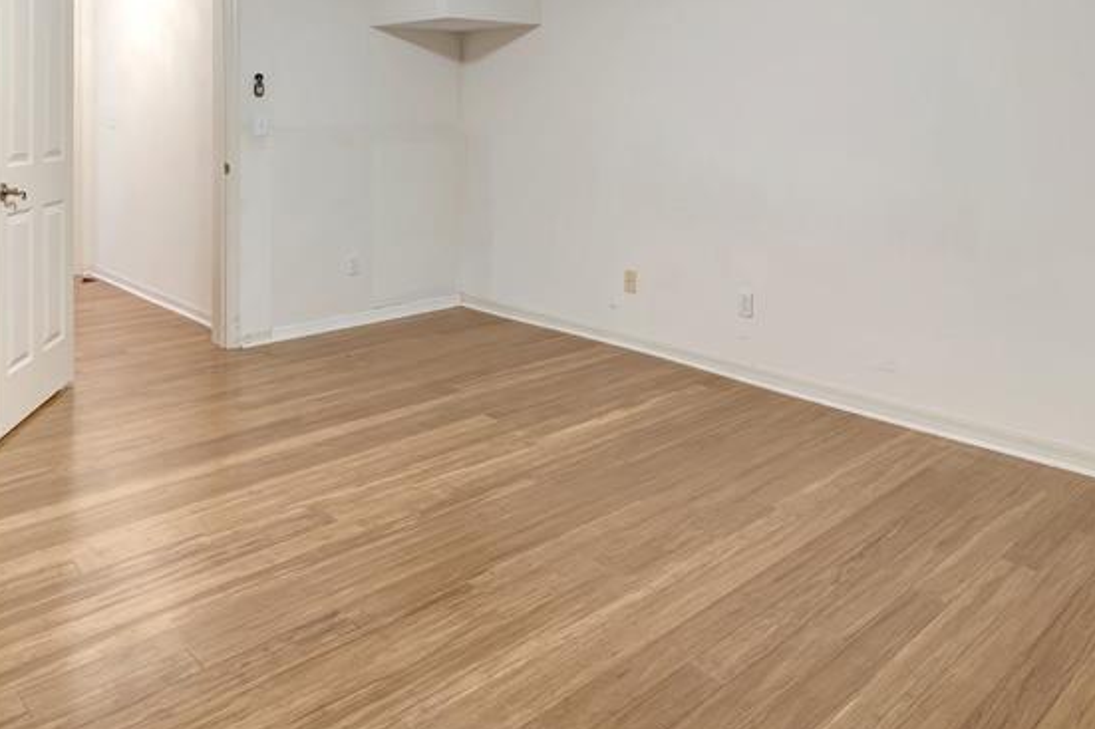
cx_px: 497
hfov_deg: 69.3
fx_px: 791
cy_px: 97
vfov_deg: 45.7
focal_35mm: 26
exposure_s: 4
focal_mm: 14
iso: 250
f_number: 9
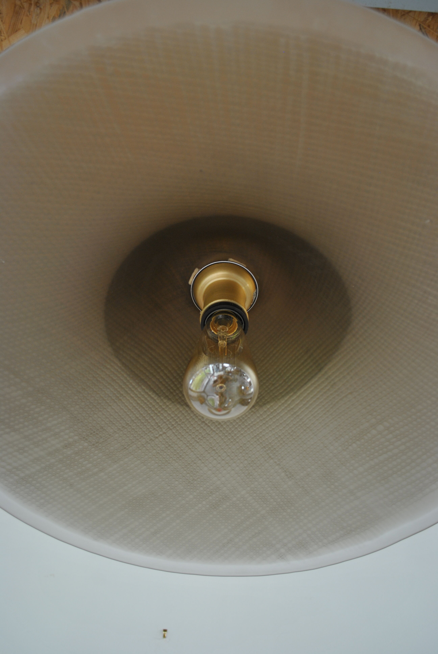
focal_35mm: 30
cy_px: 327
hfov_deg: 43.7
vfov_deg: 61.9
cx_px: 219
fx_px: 546
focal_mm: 20
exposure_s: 1/60
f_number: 4
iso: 200
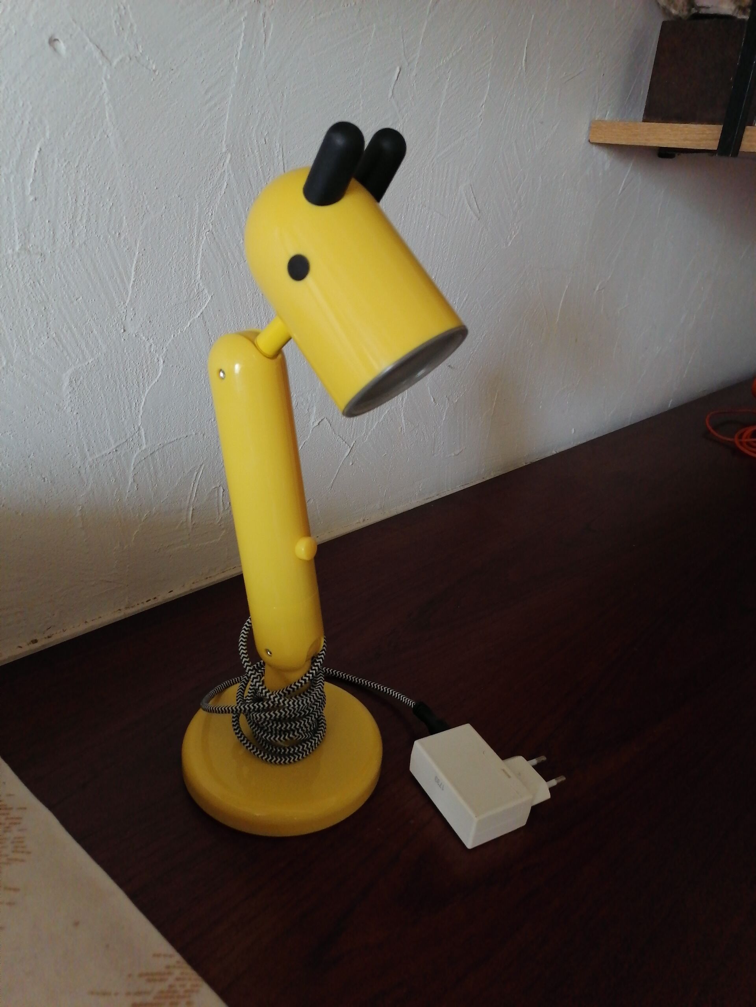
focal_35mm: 27
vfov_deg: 65.3
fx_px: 786
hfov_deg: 51.4
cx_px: 378
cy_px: 504
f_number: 1.8
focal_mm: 5.3
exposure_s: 1/33.3
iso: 257
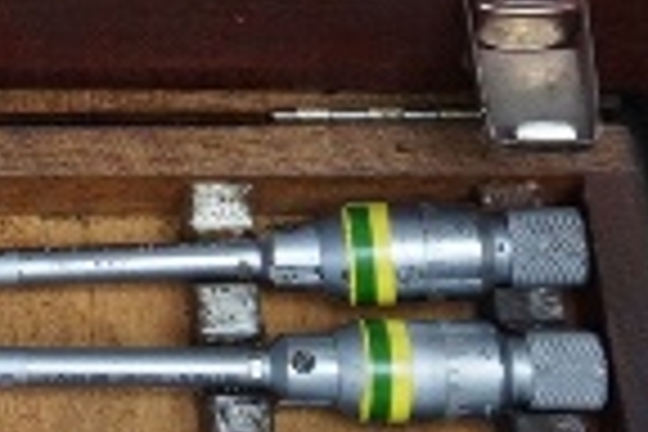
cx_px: -639
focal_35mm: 171
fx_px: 3078
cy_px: -421
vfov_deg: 7.7
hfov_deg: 11.0
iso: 400
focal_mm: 16
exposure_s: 1/60
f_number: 4
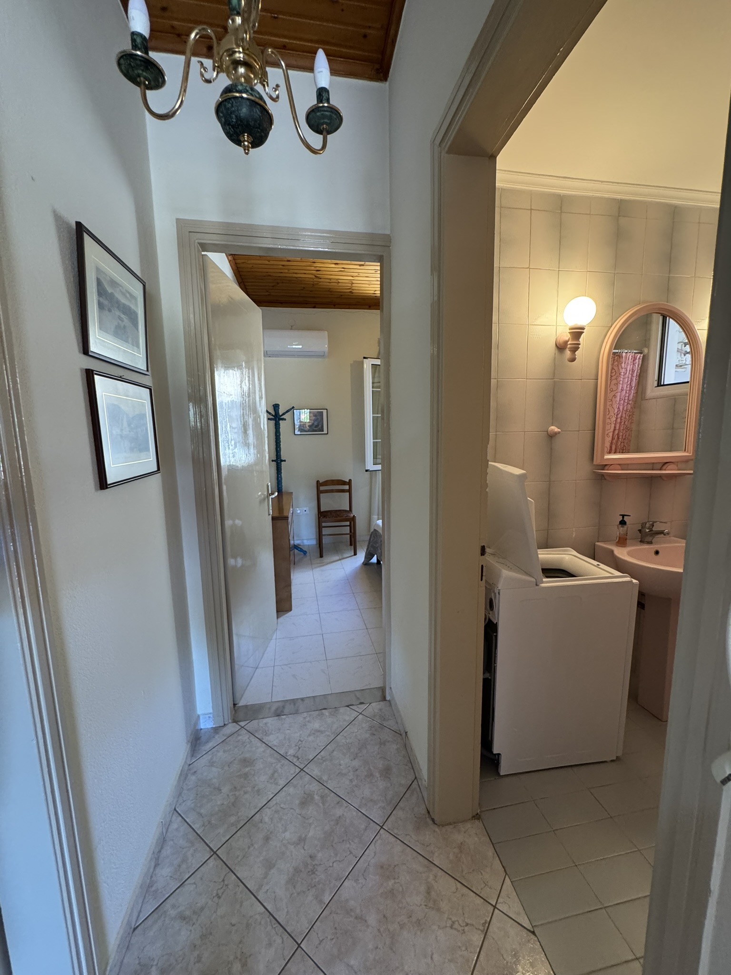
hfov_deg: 85.7
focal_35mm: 14
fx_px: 394
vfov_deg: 102.1
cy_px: 488
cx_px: 366
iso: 250
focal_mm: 2.22
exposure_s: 1/50
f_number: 2.2
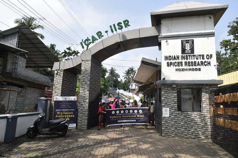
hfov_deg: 73.7
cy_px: 79
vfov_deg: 53.1
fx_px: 159
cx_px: 119
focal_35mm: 24
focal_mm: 16
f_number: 6.3
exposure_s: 1/250
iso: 100
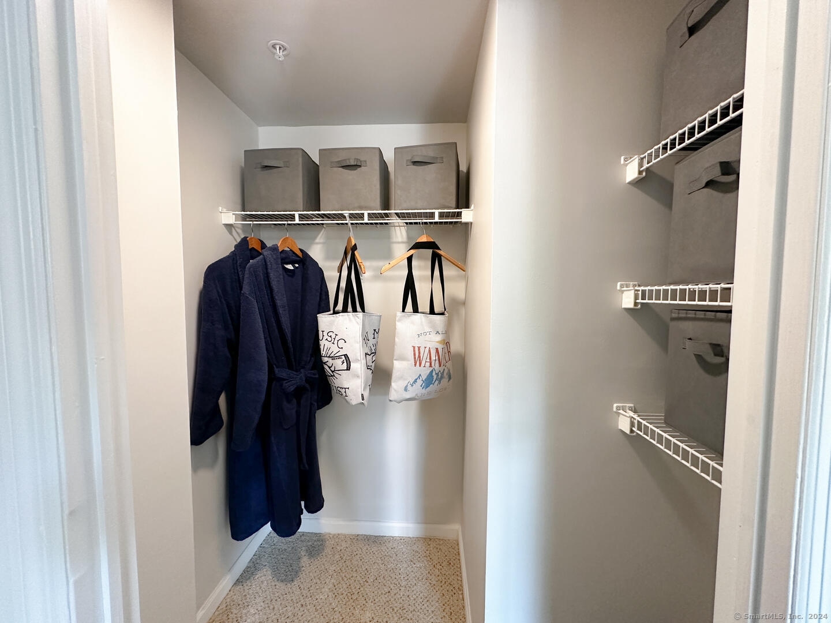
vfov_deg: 85.7
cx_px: 416
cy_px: 312
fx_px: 336
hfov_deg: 102.1
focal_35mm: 14
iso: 250
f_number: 2.2
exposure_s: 1/60
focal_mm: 2.22
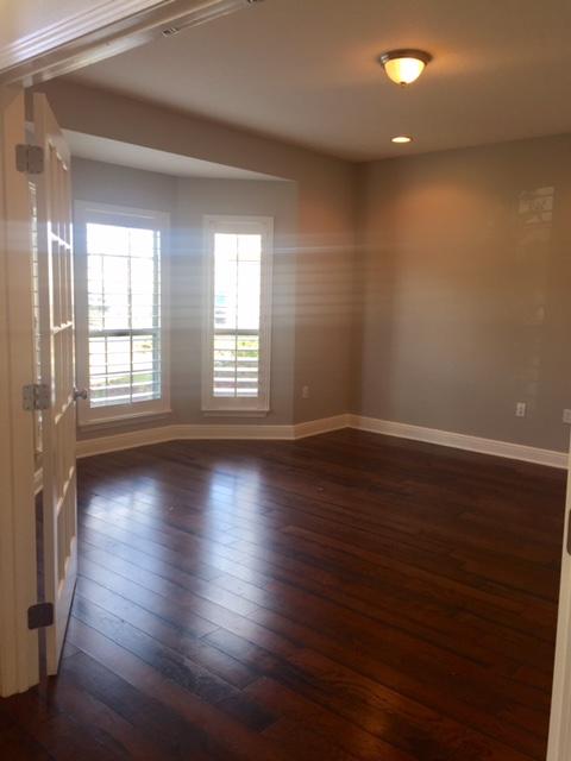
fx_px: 638
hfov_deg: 48.2
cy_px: 380
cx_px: 286
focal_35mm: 29
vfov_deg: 61.7
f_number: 2.2
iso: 32
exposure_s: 1/40
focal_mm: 4.15
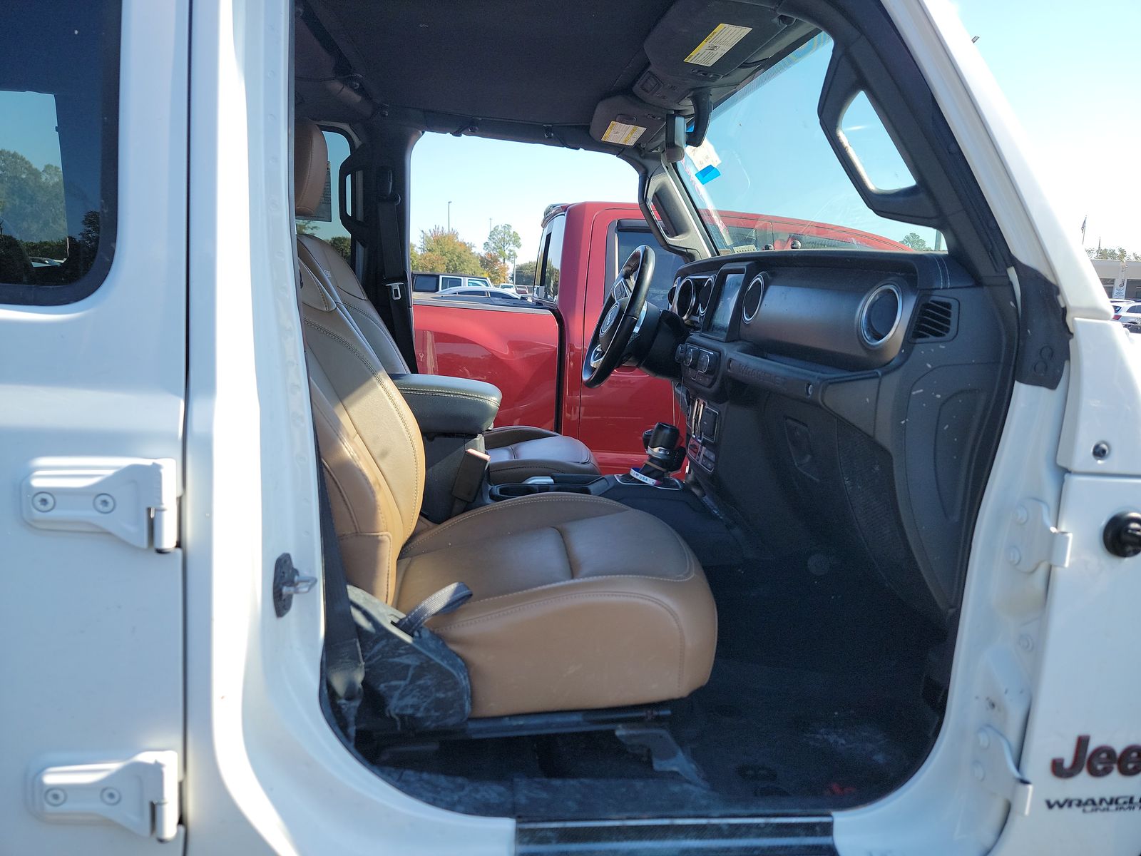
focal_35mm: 24
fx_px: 791
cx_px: 570
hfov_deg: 71.6
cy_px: 428
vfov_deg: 56.8
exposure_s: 1/312
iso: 50
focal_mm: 6.7
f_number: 1.8
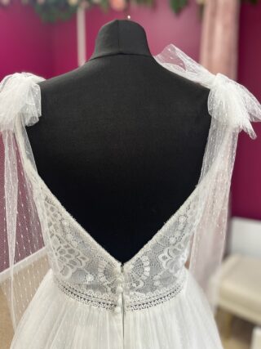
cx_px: 130
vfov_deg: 67.3
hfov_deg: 53.0
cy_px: 174
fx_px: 262
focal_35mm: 26
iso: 100
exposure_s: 1/50
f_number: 1.6
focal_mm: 5.1
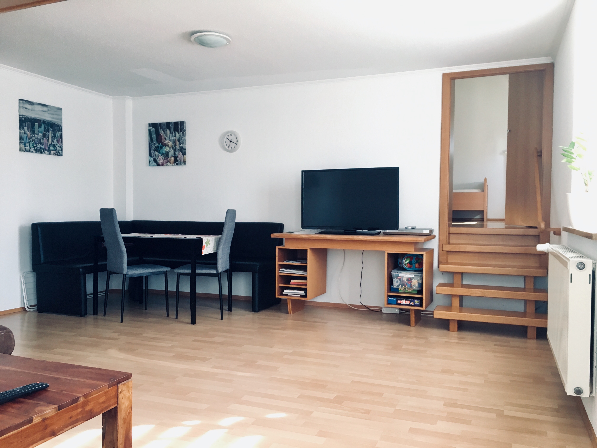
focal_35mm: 29
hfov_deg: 61.7
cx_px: 298
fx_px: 500
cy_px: 224
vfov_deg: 48.2
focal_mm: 4.15
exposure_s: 1/33
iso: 100
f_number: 2.2
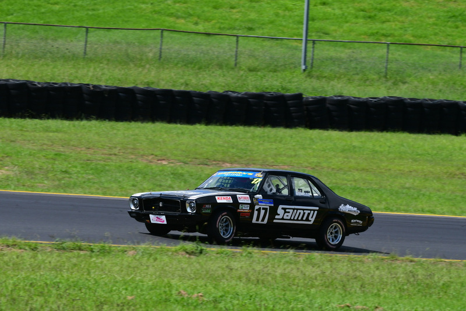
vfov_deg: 3.7
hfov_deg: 5.5
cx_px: 233
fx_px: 4856
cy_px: 156
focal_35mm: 375
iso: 400
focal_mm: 250
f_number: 13
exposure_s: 1/500
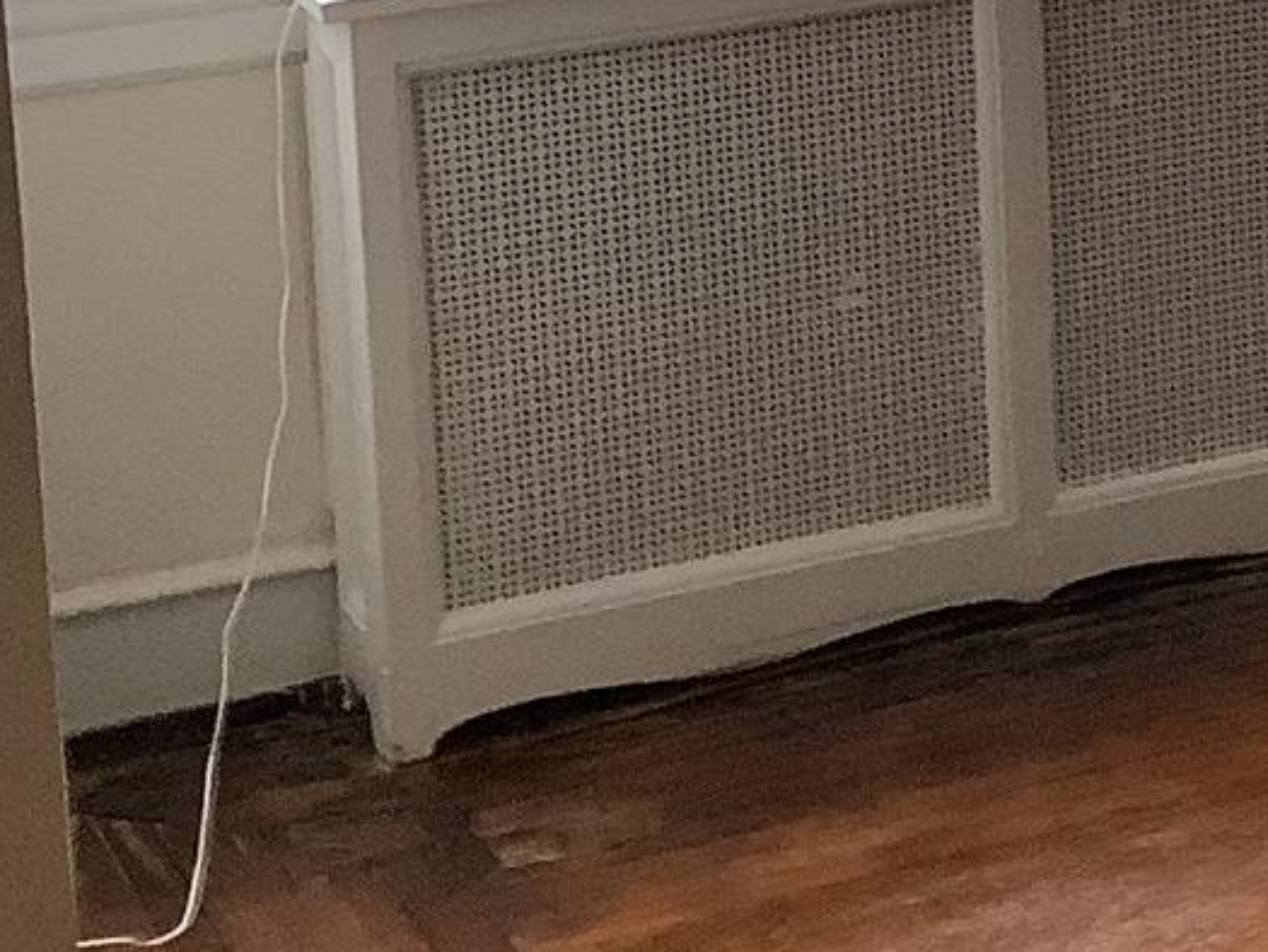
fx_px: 4433
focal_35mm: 121
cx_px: 1766
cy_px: -512
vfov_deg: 11.7
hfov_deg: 15.3
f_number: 2.4
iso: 80
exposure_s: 1/60
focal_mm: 3.3
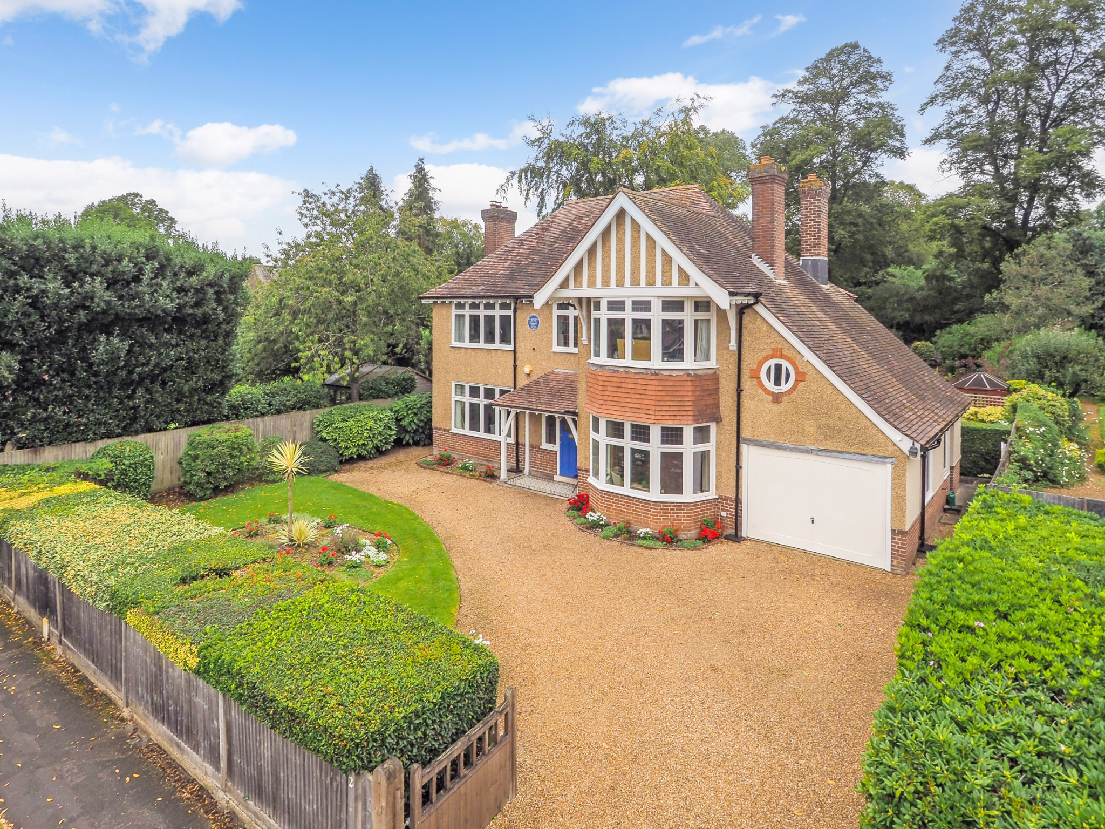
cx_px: 552
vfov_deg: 71.6
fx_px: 575
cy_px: 414
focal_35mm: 18
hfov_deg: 87.8
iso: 200
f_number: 6.3
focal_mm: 9
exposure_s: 1/200
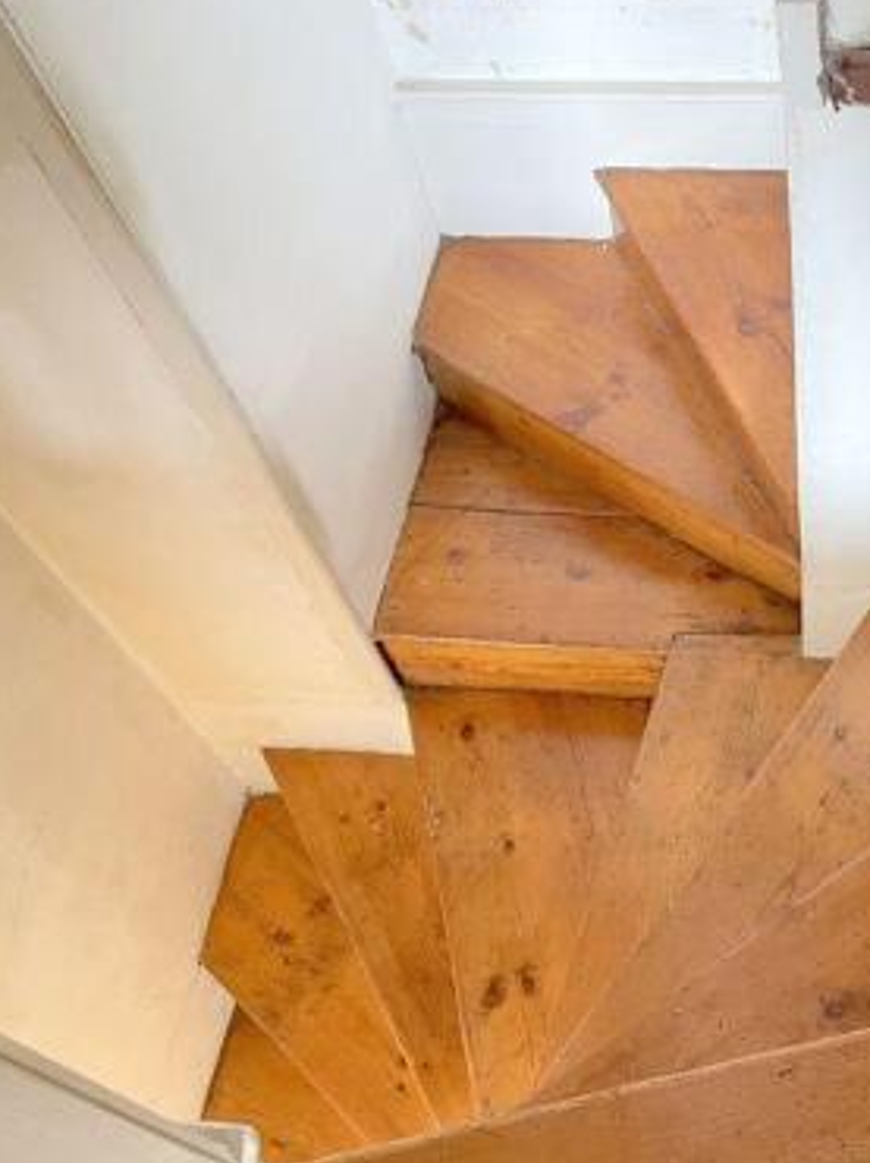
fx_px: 1376
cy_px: 517
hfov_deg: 33.6
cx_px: 752
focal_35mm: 41
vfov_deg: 45.7
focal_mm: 4.2
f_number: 1.6
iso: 800
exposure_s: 1/30
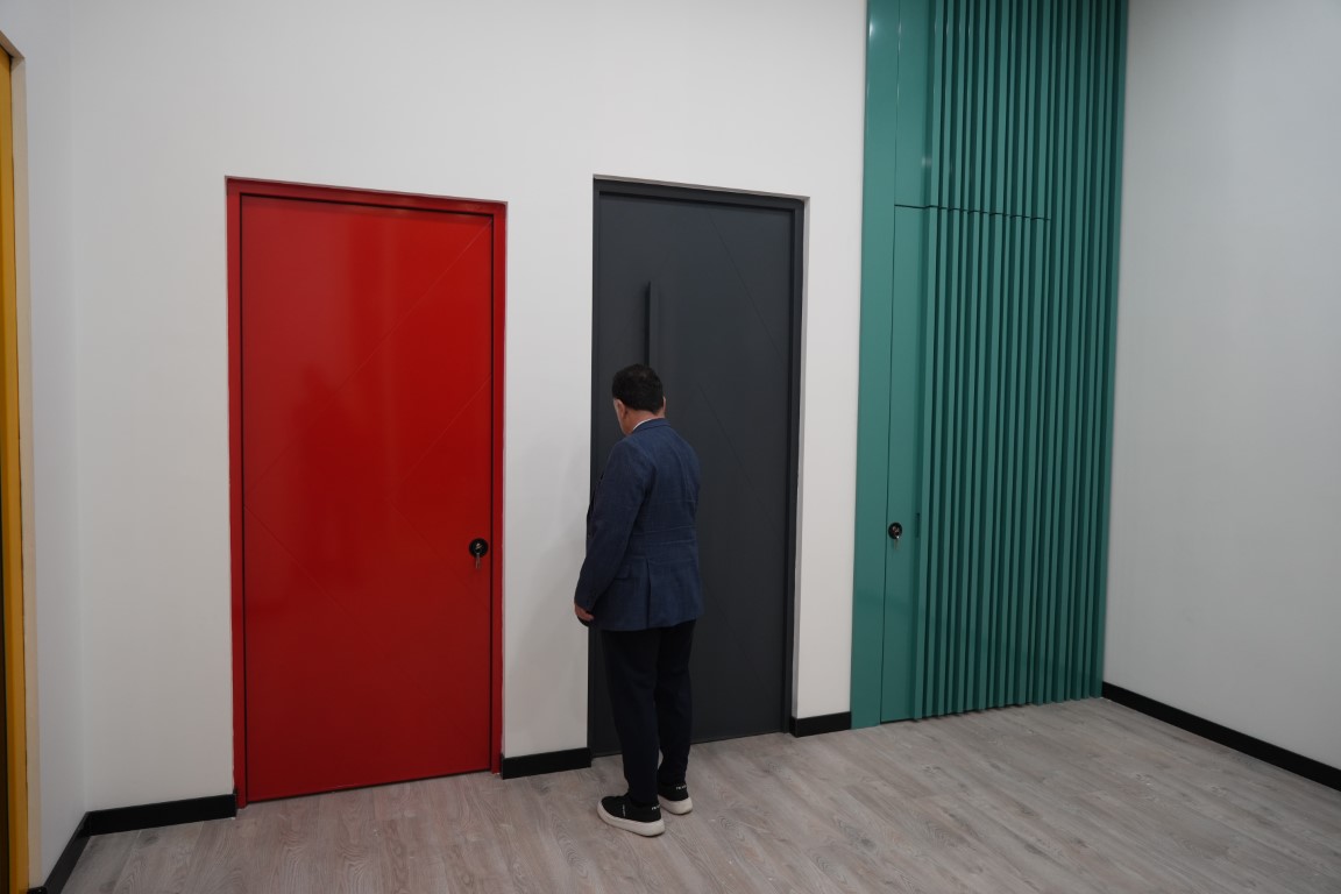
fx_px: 894
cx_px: 670
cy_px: 447
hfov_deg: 73.7
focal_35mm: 24
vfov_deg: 53.1
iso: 1000
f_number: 4
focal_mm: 24
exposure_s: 1/160
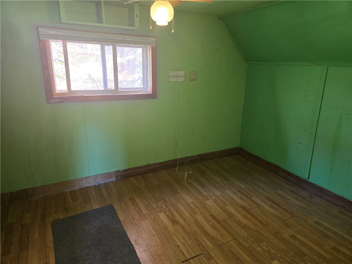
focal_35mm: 23
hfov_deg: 73.9
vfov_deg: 58.9
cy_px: 132
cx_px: 176
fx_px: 234
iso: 640
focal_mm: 5.4
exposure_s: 1/60
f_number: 1.8
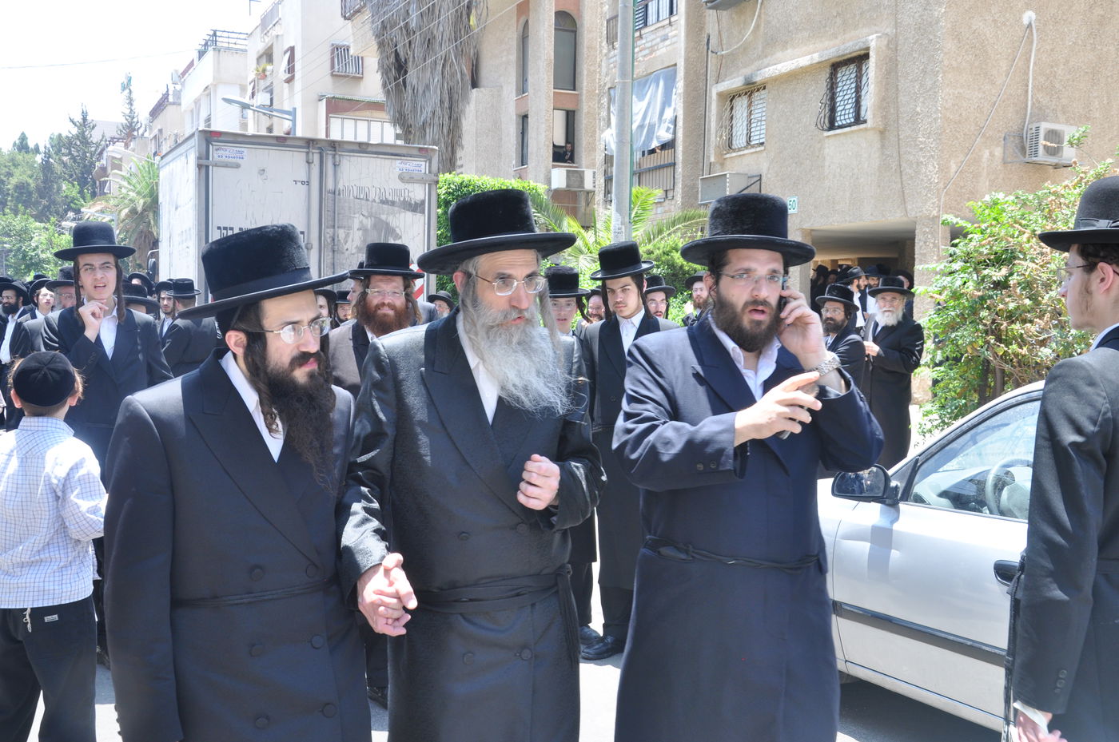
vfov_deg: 34.1
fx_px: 1210
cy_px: 371
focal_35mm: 39
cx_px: 560
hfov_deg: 49.6
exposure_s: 1/125
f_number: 9
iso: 400
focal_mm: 26
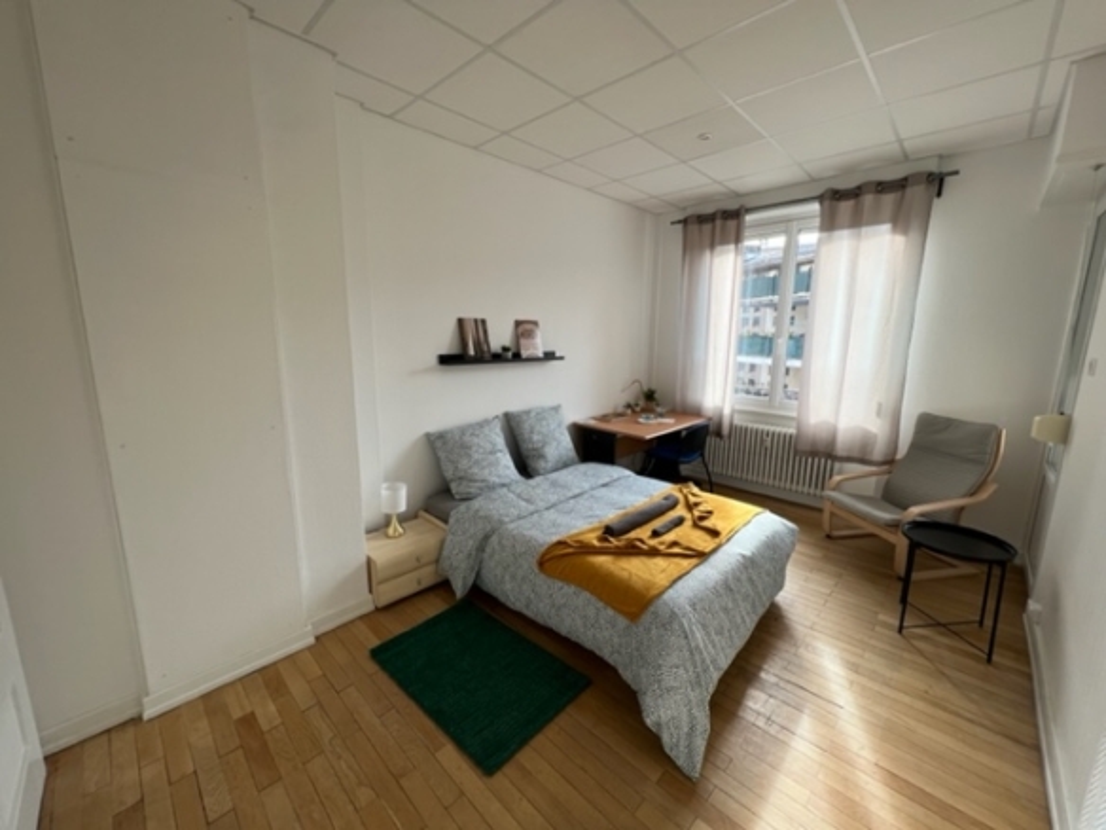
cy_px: 415
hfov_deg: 106.2
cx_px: 553
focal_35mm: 13
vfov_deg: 89.9
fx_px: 415
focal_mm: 1.57
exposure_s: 1/99
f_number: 1.8
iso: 32
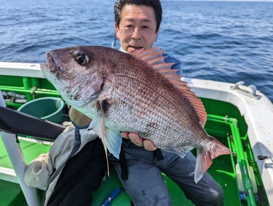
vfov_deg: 56.9
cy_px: 103
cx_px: 136
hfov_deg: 71.5
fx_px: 190
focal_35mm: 24
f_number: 1.85
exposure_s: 1/2976
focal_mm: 6.81
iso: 44
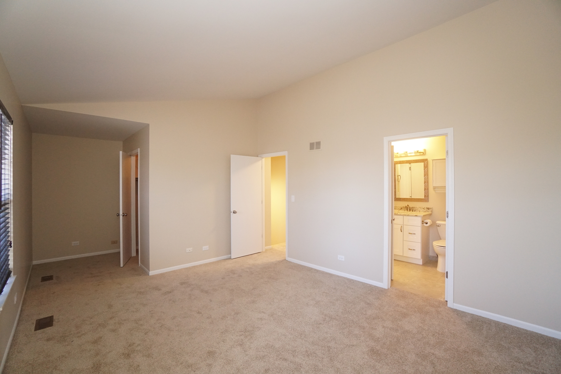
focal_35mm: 15
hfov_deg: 100.4
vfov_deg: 77.4
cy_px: 187
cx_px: 280
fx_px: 234
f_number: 4
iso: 2500
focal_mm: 10
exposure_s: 1/160
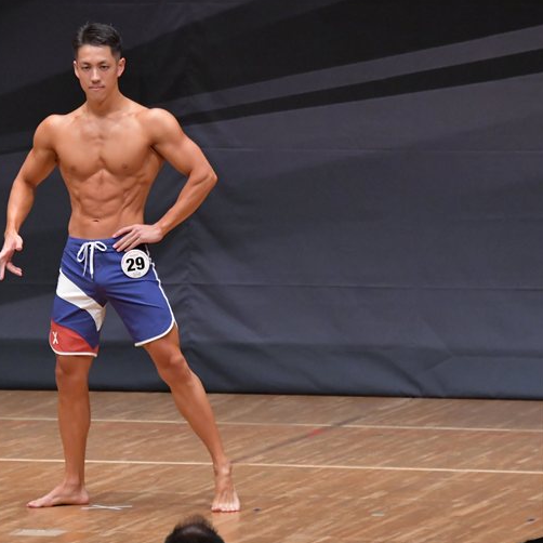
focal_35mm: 374
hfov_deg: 4.7
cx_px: 127
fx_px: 6637
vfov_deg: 4.7
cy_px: 267
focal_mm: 190
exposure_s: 1/400
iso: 6400
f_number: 5.6
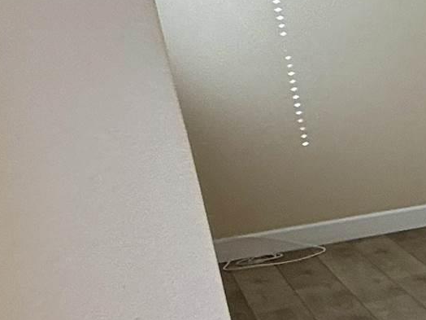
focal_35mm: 82
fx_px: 1009
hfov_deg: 12.9
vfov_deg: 18.0
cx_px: 1165
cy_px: 160
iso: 64
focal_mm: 2.22
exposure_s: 1/180
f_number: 2.2
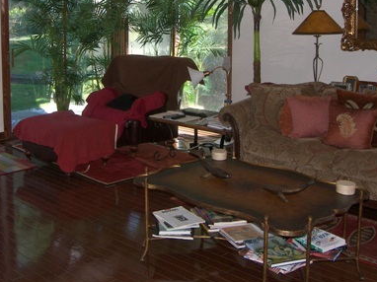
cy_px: 66
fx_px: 566
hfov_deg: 36.4
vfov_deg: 27.6
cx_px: 122
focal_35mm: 52
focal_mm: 6.6
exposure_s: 1/30
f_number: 3.2
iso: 100
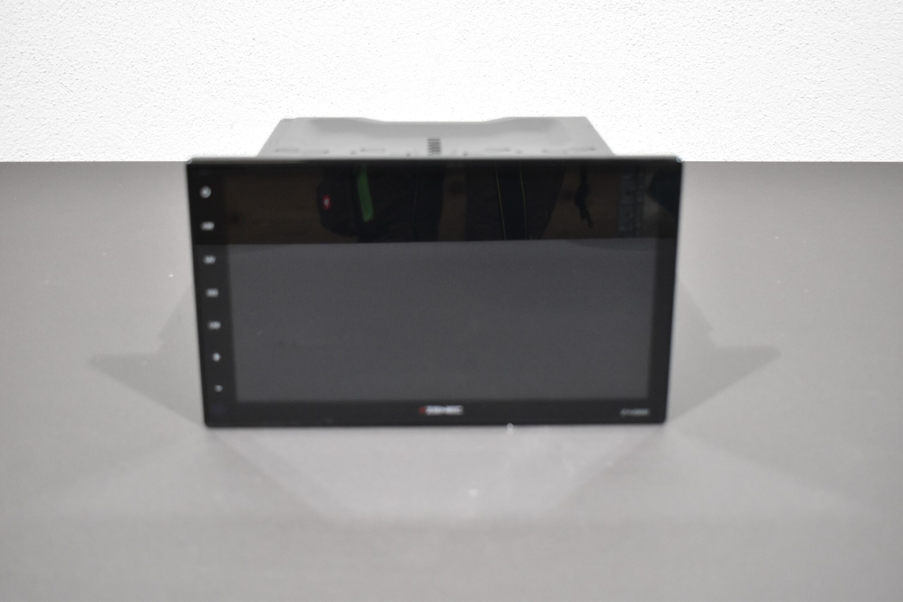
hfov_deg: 42.3
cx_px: 452
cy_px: 301
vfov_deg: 28.9
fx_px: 1166
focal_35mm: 46
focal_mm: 31
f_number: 4.2
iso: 2000
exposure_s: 1/125
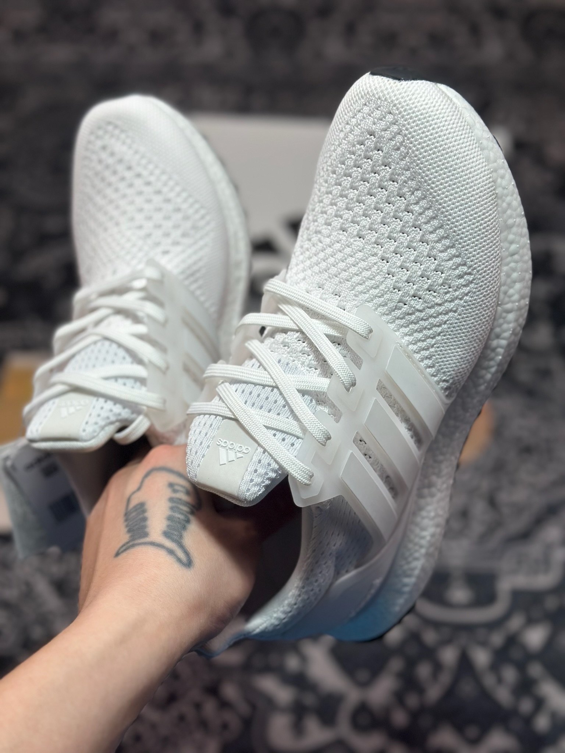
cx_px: 282
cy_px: 376
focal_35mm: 48
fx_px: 1045
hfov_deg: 30.3
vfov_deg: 39.7
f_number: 1.78
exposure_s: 1/1157
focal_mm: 6.86
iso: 80
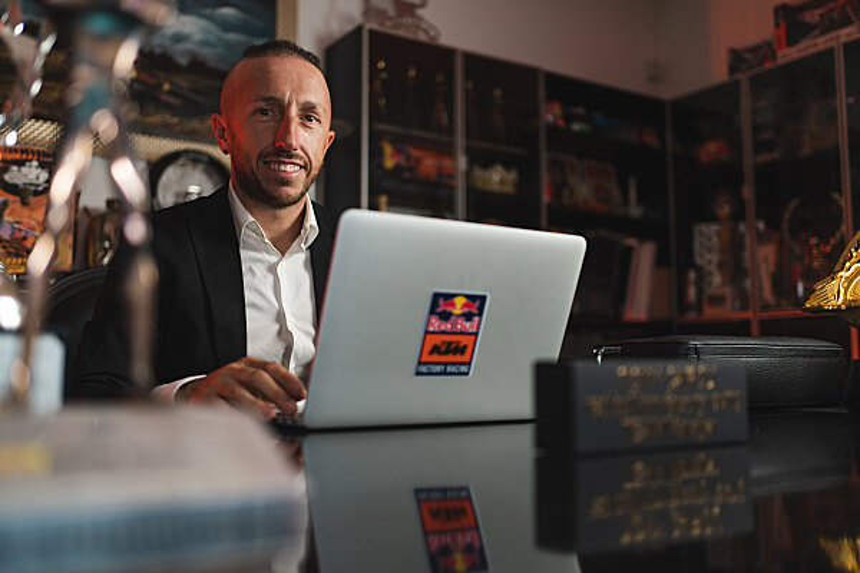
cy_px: 286
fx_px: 836
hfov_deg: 54.4
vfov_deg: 37.9
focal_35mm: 35
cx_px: 430
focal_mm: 35
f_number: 1.8
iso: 250
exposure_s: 1/100
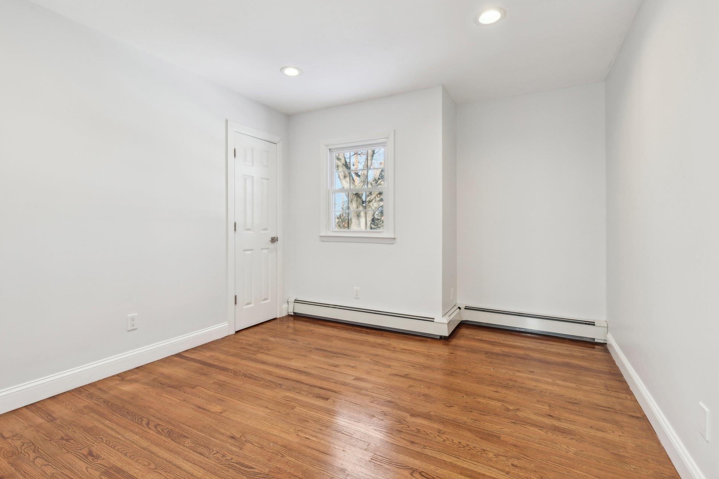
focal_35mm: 17
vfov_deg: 70.4
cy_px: 227
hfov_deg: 93.3
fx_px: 340
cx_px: 362
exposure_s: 1/20
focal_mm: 16
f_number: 8
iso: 250
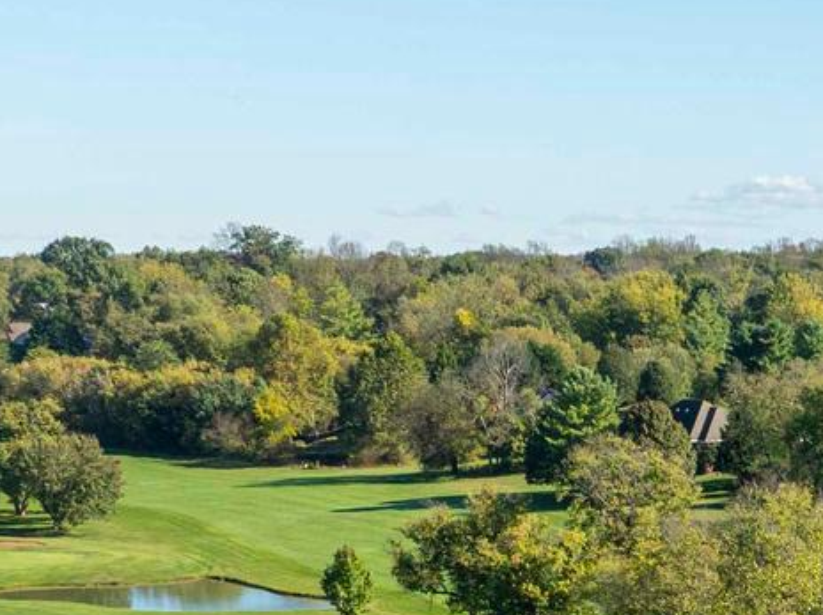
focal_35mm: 106
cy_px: 1034
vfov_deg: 12.9
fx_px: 2518
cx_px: 1093
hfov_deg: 17.3
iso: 130
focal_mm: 12.29
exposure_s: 1/1600
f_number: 2.8
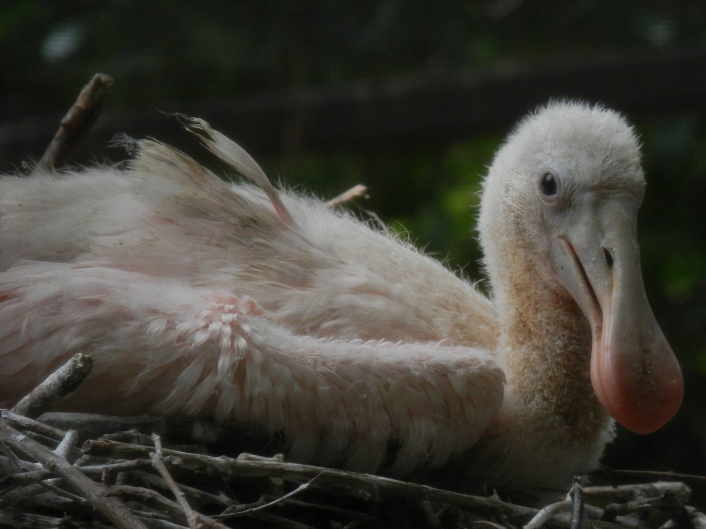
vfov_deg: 3.0
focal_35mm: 500
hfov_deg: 4.0
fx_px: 10198
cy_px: 264
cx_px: 353
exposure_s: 1/160
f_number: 6.9
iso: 200
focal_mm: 90
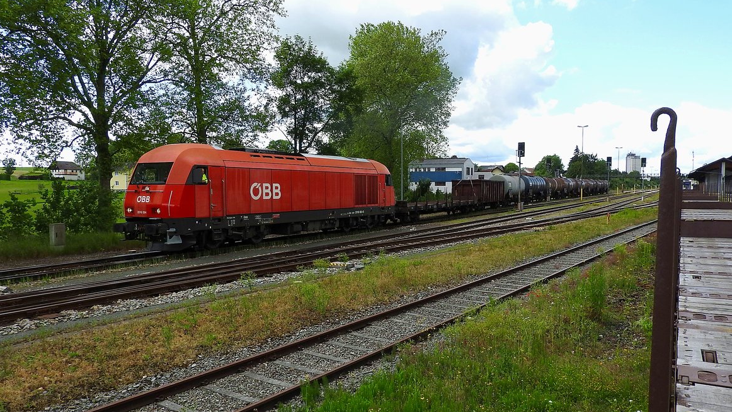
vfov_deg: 42.8
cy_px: 237
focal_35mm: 27
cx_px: 375
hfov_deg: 69.8
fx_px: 524
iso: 100
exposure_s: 1/640
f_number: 3.3
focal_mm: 4.3
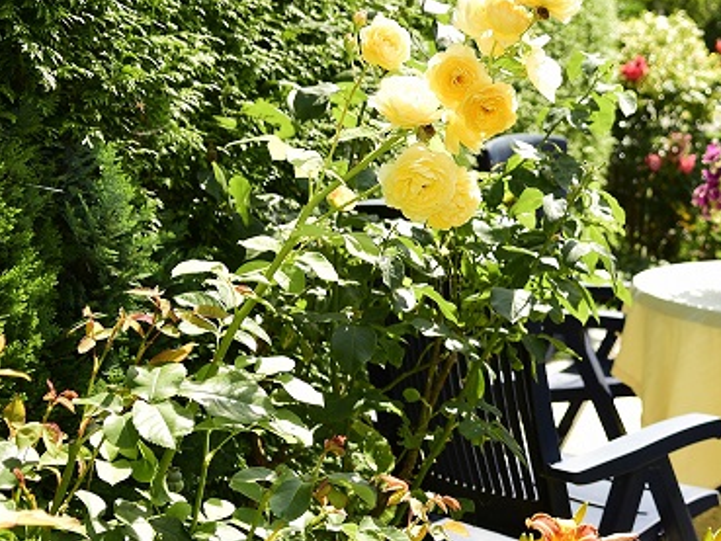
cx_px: 758
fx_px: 1563
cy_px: 312
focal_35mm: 75
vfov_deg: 19.6
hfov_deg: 24.5
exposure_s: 1/640
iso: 100
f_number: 3.2
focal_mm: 24
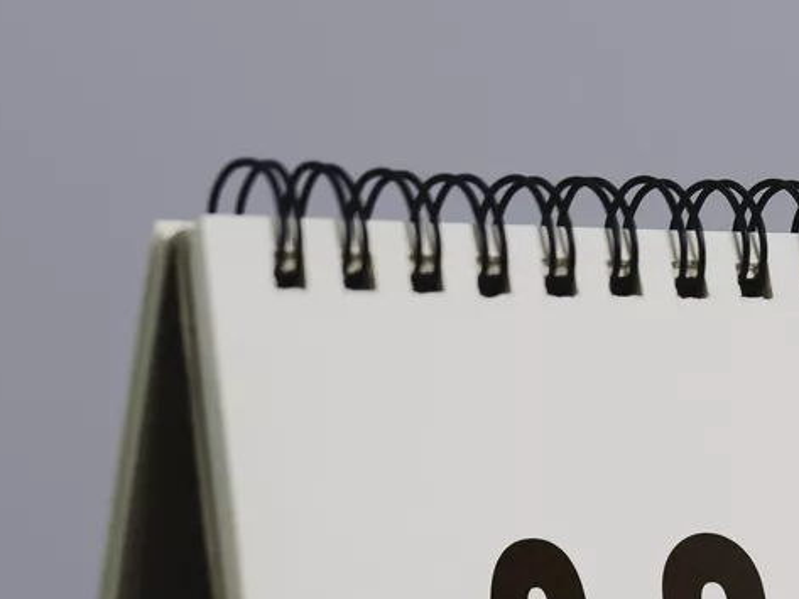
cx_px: 1604
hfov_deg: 5.4
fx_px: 8358
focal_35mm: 362
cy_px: 297
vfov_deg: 4.1
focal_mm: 56
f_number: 2.8
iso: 160
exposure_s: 1/160
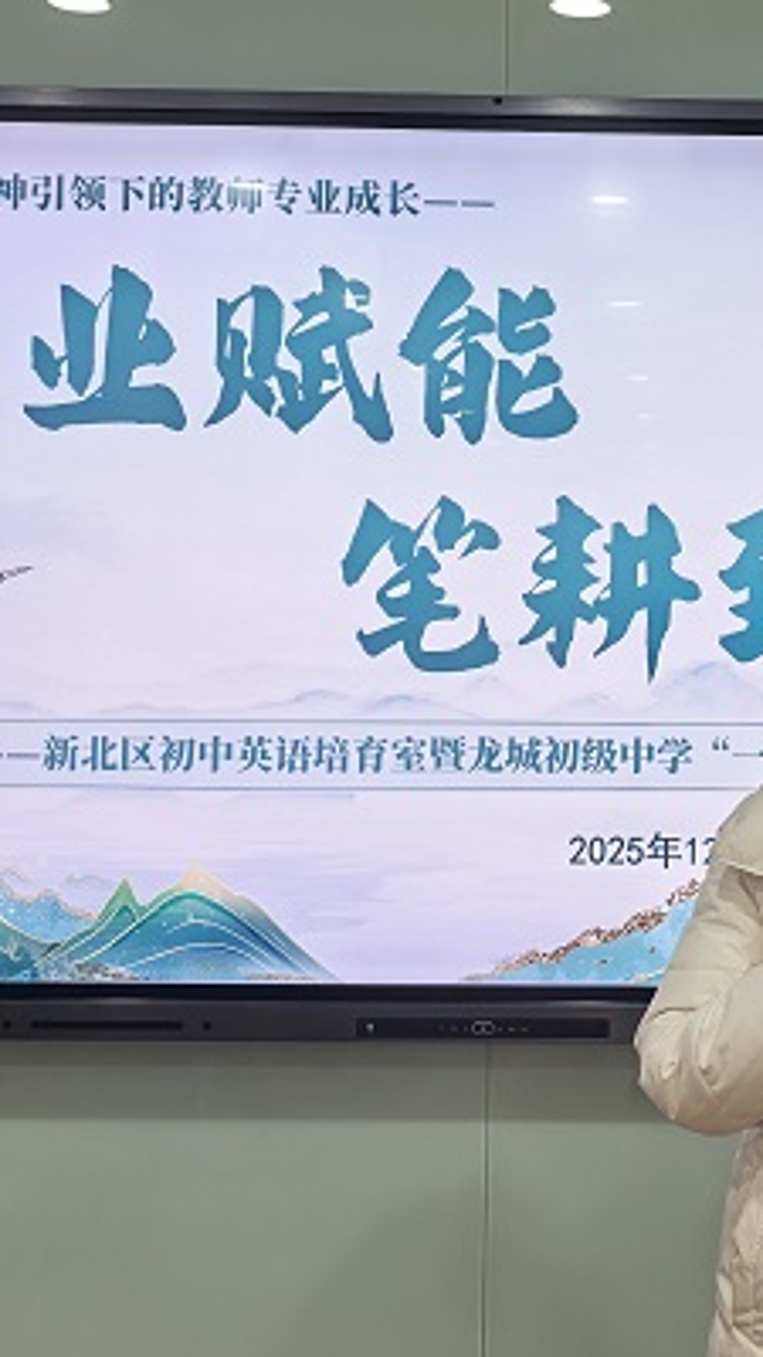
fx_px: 1798
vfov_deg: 41.1
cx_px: 716
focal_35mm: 50
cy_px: 543
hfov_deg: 23.2
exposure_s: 1/93
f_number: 2
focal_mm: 6.98
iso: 160
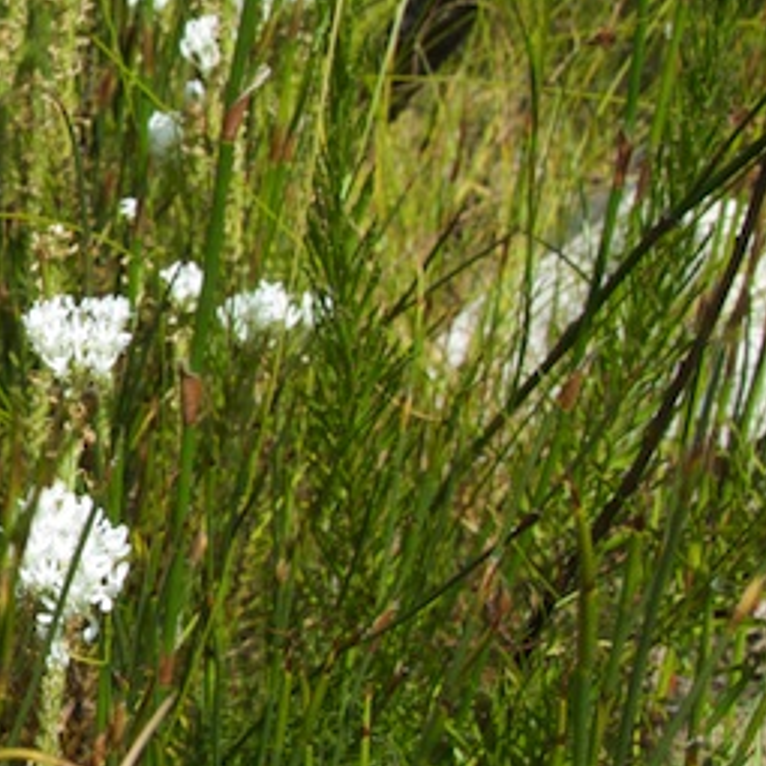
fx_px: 2754
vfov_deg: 15.8
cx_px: -502
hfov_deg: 14.4
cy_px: 215
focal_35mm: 110
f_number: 14
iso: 200
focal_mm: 22
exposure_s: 1/125
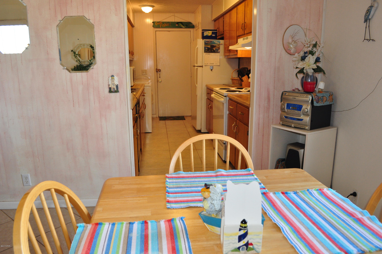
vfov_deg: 47.8
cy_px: 127
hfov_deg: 67.4
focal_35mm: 27
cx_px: 191
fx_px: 286
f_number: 7.1
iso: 720
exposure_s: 1/60
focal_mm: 18
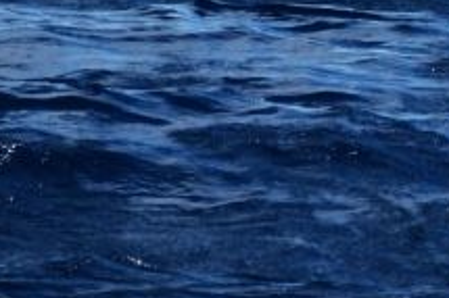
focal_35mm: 633
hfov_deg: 3.3
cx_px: 10
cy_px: -97
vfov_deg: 2.2
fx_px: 7889
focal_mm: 170
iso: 800
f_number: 5.6
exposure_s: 1/8000
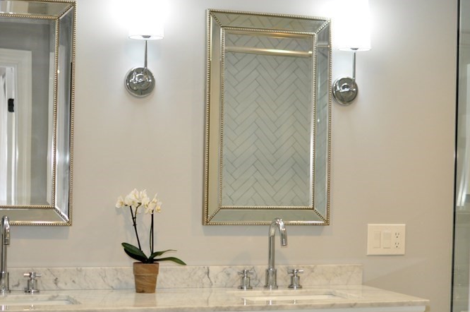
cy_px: 229
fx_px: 1053
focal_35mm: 81
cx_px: 255
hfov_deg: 25.2
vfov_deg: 16.8
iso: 400
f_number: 2.5
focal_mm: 35
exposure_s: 1/160
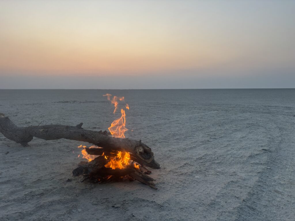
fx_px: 222
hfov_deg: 67.3
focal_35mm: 26
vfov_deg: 53.1
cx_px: 148
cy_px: 110
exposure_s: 1/160
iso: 40
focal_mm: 5.96
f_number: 1.6
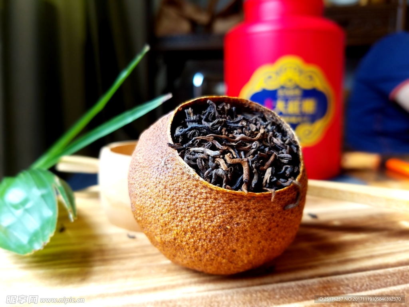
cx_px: 204
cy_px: 154
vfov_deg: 53.1
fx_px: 307
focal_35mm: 26
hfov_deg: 67.3
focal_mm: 4.2
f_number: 1.7
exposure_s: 1/126
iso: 50
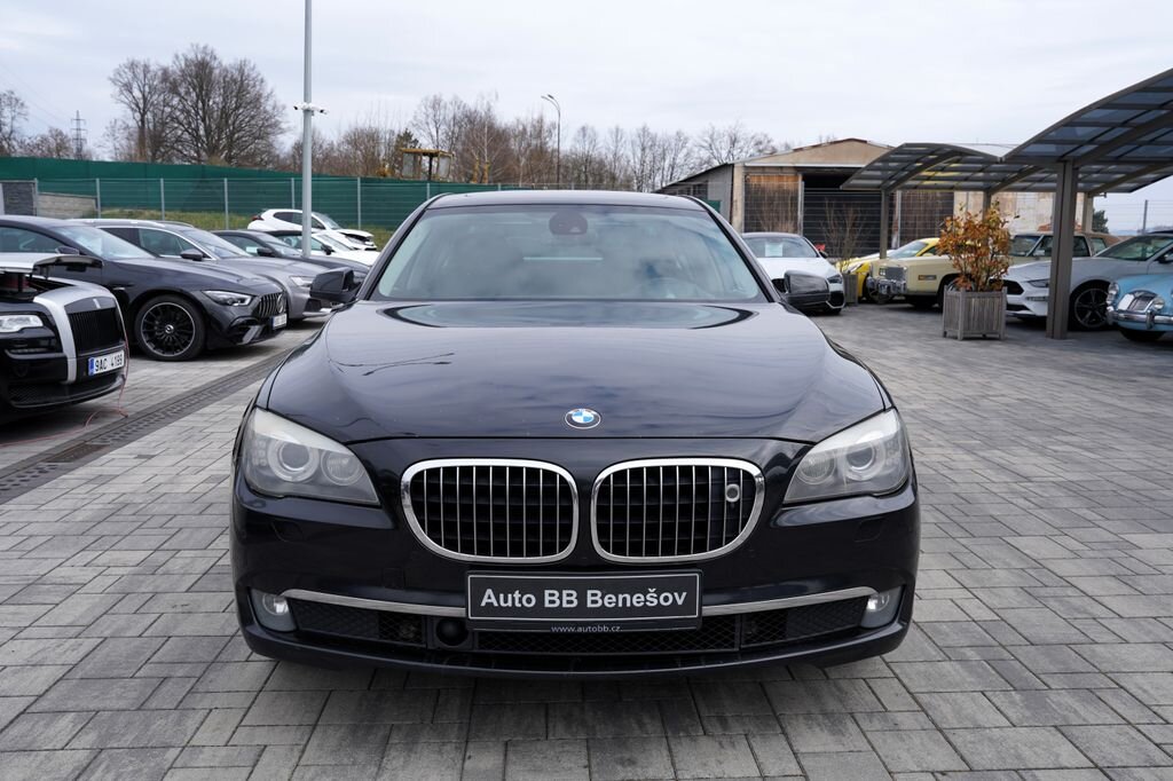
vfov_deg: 43.6
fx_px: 977
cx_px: 586
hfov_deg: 61.9
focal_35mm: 30
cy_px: 390
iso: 100
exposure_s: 1/200
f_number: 7.1
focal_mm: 30
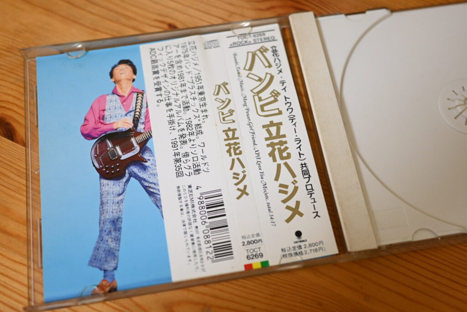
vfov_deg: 31.9
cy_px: 156
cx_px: 234
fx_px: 545
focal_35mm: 42
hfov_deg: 46.4
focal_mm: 28
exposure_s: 1/125
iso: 1250
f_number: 2.8
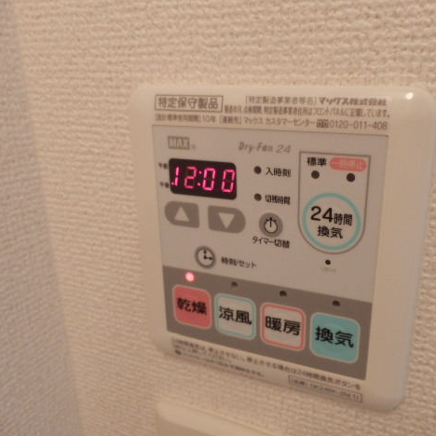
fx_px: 413
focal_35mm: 29
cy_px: 223
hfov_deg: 55.1
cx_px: 266
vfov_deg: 55.6
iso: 320
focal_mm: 4.2
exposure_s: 1/30
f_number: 3
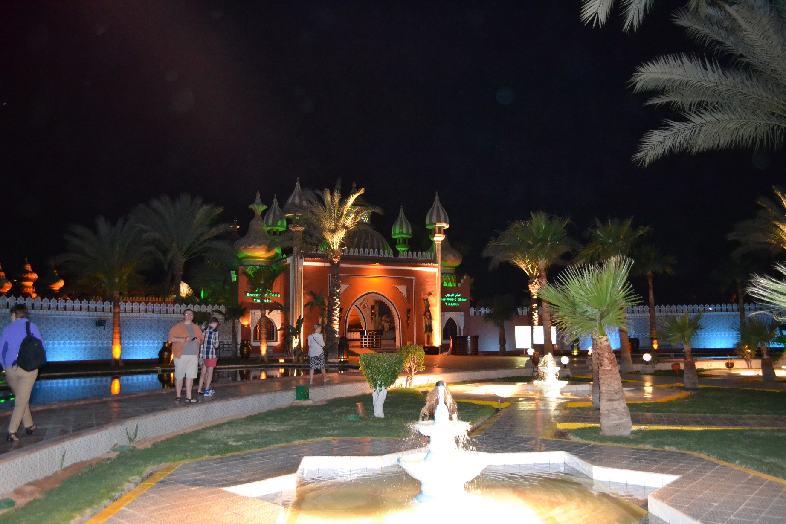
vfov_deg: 47.9
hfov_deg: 67.4
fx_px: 590
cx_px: 393
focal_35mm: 27
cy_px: 262
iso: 3200
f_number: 3.5
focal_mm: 18
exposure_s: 1/60
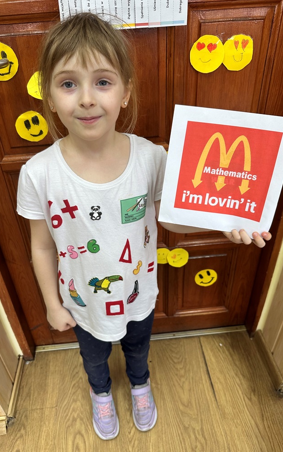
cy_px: 228
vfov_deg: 70.4
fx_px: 321
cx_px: 132
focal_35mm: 26
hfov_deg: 47.6
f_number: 1.78
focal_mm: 6.86
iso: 125
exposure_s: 1/50
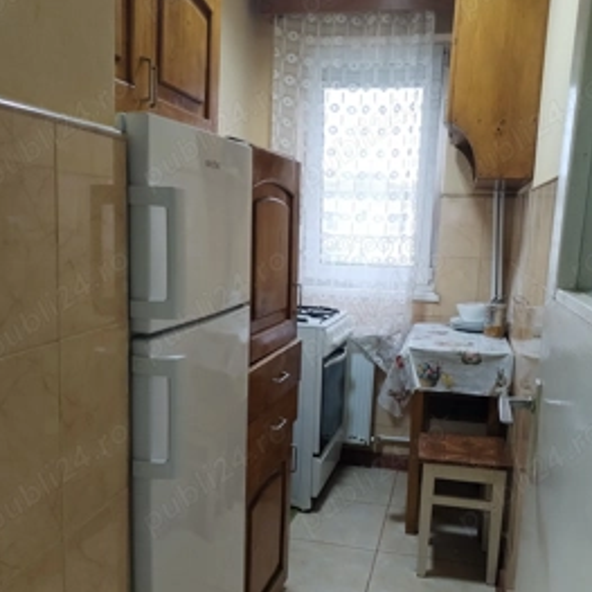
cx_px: 293
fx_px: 755
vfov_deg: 42.7
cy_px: 342
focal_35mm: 39
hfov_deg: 42.8
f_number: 1.8
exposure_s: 1/50
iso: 455
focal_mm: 4.75
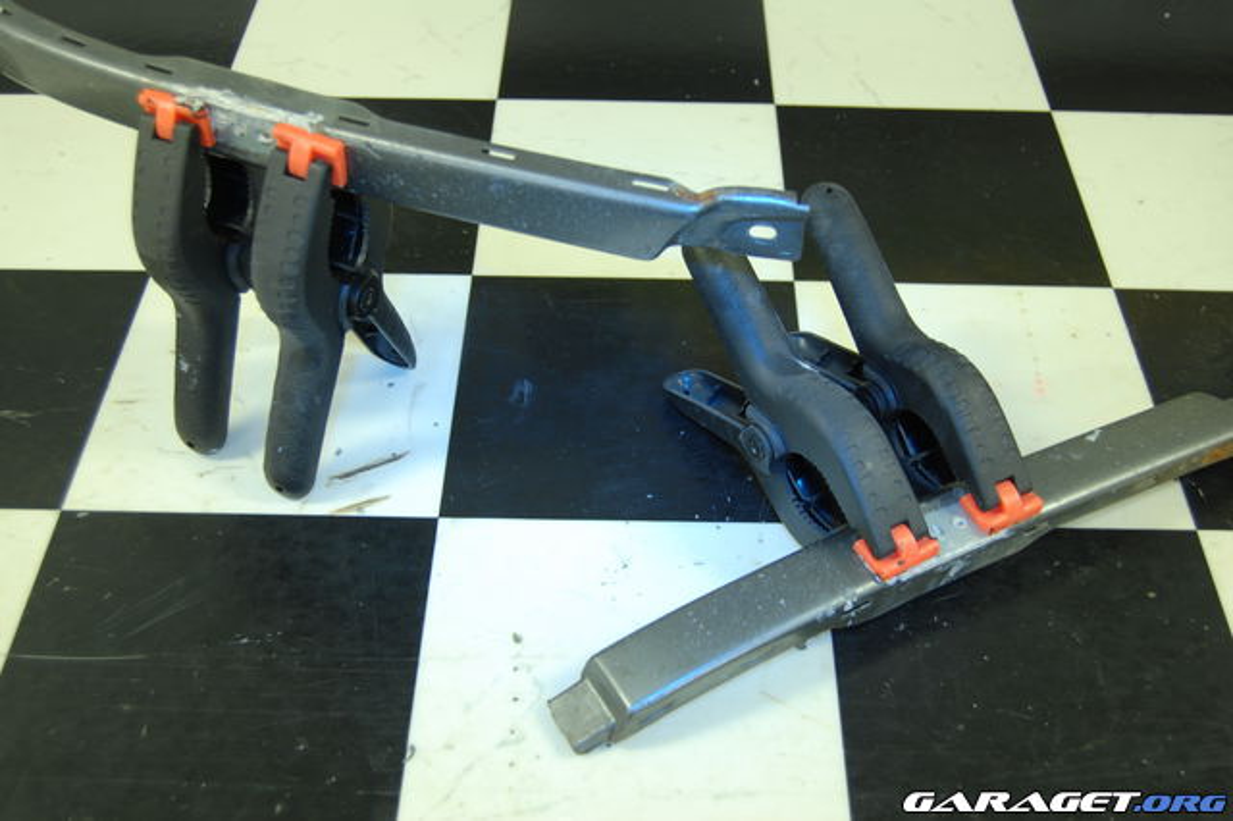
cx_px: 616
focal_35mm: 45
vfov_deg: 29.8
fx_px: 1540
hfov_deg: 43.6
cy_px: 410
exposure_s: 1/6
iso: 200
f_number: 4.5
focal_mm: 30
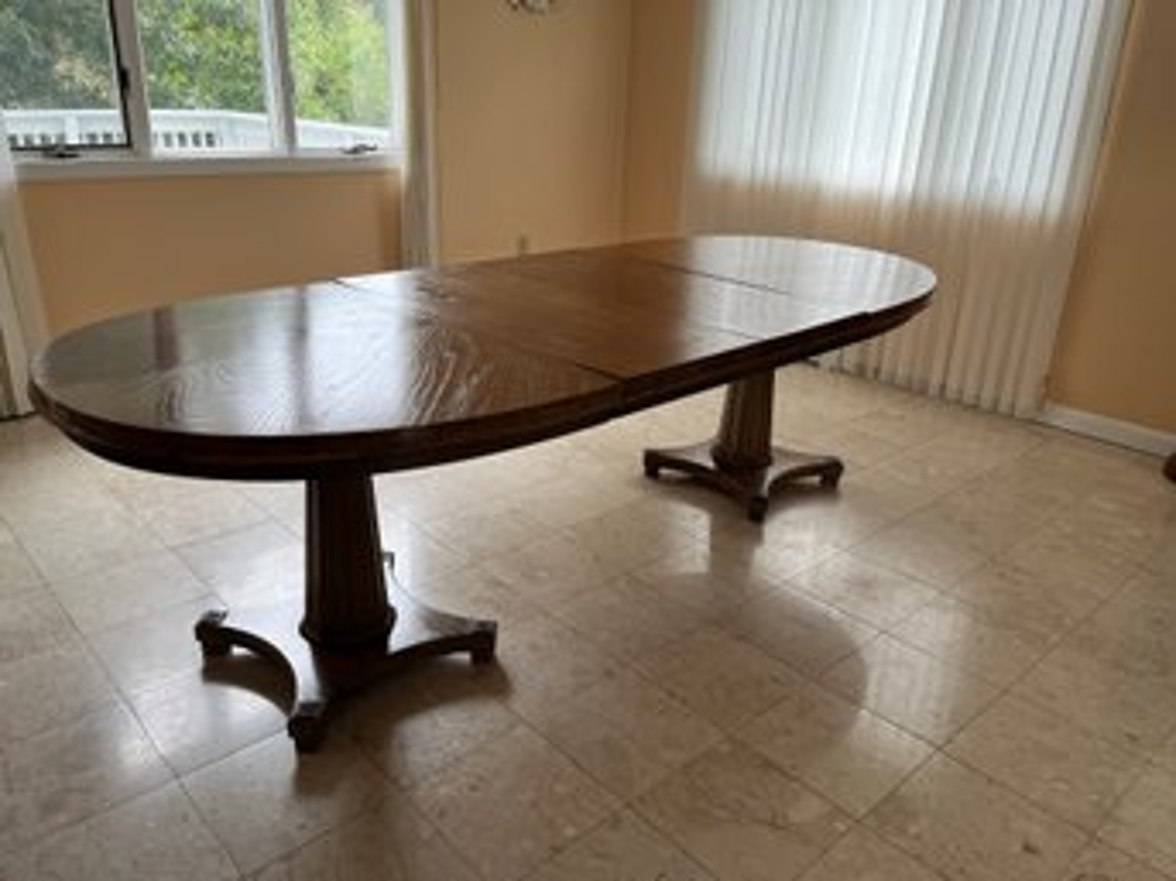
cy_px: 440
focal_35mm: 26
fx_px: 883
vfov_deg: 53.0
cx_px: 588
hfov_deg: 67.3
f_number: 1.6
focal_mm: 5.1
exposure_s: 1/175
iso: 40
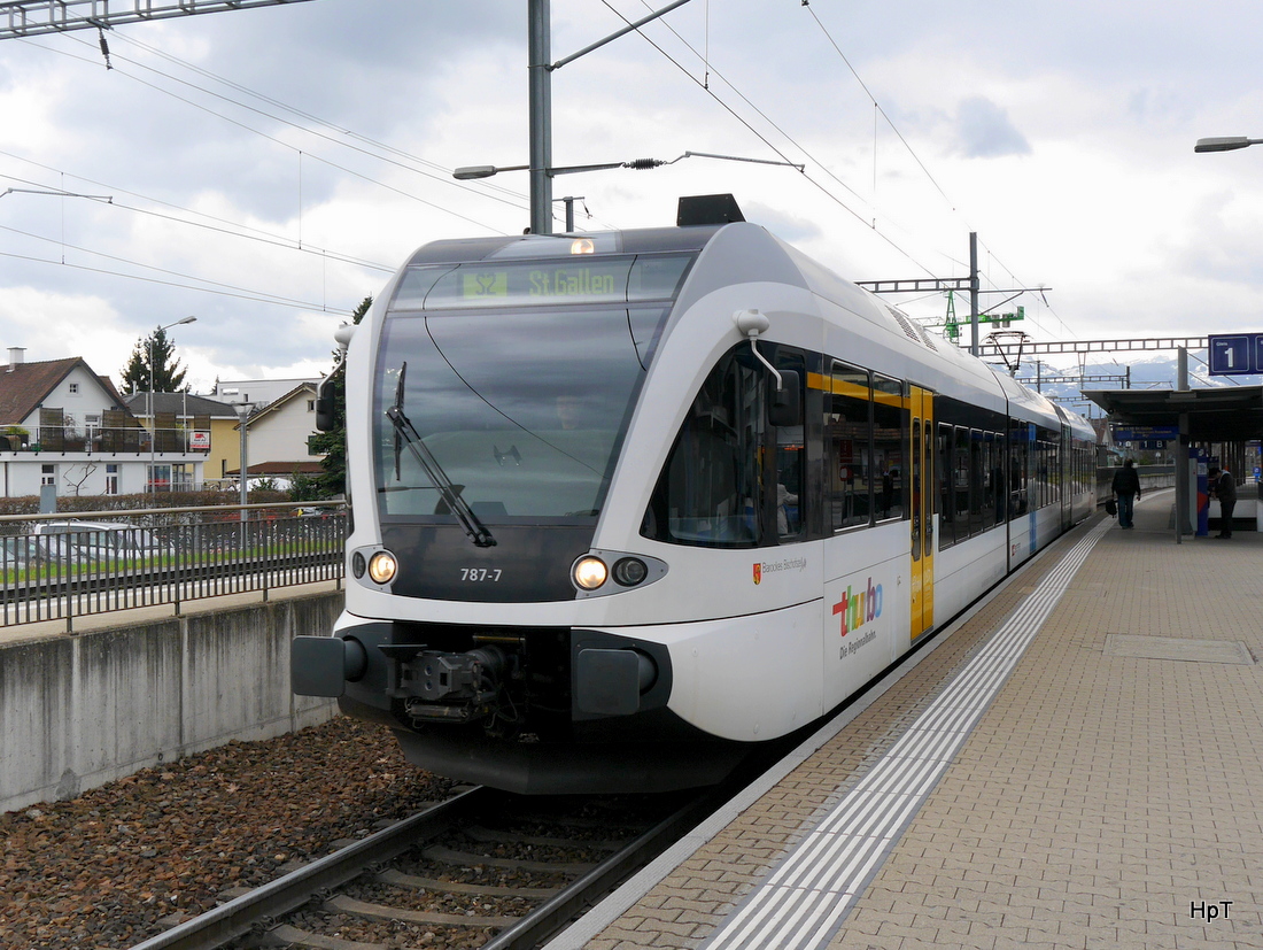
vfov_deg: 49.8
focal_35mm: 28
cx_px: 632
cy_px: 475
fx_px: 1023
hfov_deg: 63.4
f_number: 5.6
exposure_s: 1/250
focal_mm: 14
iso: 160
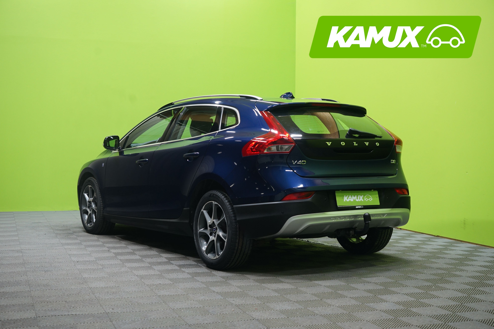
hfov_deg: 38.9
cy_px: 164
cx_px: 247
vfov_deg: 26.5
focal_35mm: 51
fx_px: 700
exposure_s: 1/20
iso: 800
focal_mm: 51
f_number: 5.6
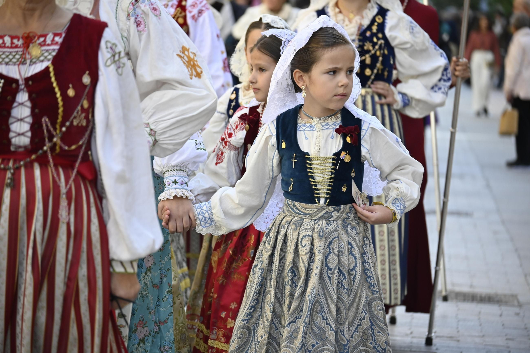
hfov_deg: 8.3
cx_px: 265
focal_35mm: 248
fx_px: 3643
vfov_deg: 5.5
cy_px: 176
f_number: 5.6
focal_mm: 165
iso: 500
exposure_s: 1/320
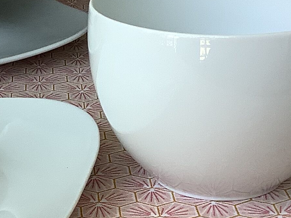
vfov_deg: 13.1
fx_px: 950
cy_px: 97
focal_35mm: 113
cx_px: 29
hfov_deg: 17.2
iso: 64
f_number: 2.4
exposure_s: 1/120
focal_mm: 3.3
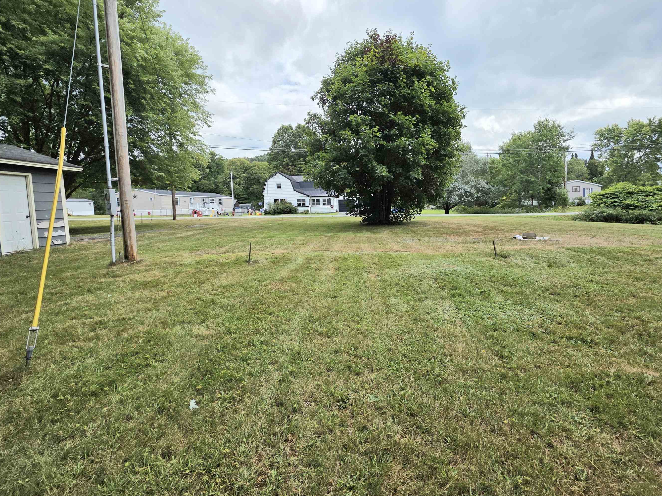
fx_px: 287
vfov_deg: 81.5
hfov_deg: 97.9
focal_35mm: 15
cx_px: 359
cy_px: 225
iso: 40
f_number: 1.9
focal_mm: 2.2
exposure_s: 1/1667
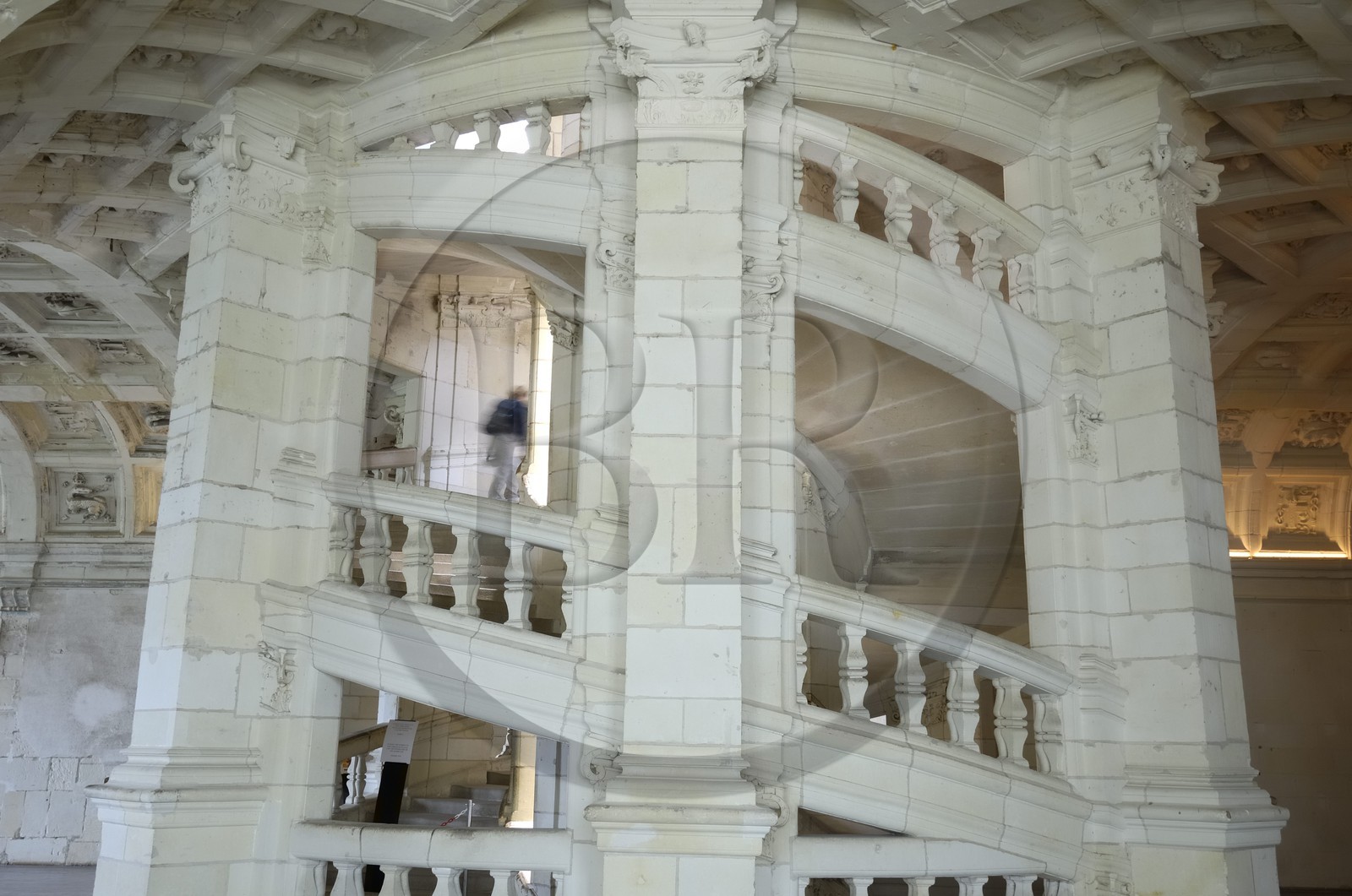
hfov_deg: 57.3
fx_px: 1237
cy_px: 448
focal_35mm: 33
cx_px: 676
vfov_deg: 39.8
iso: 100
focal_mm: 22
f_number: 8
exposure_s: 1/2.5
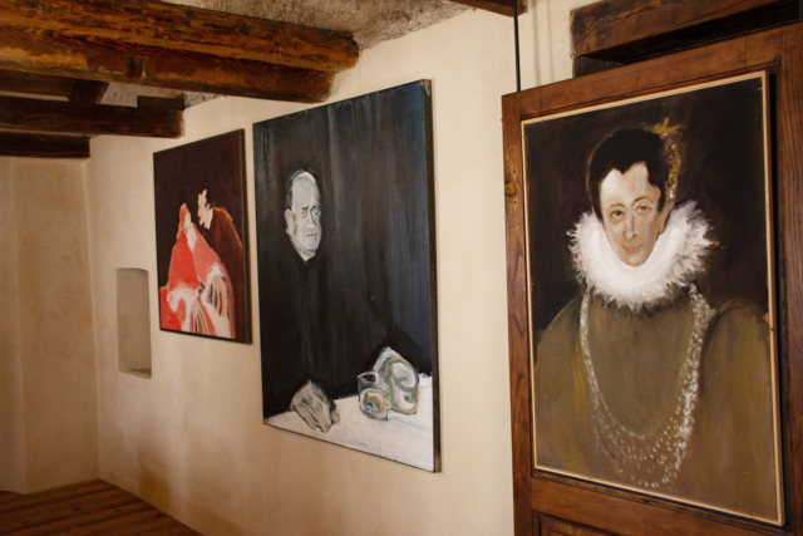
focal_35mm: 36
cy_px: 268
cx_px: 402
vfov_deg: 36.9
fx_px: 803
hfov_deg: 53.1
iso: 200
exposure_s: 1/160
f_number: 5
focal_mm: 24
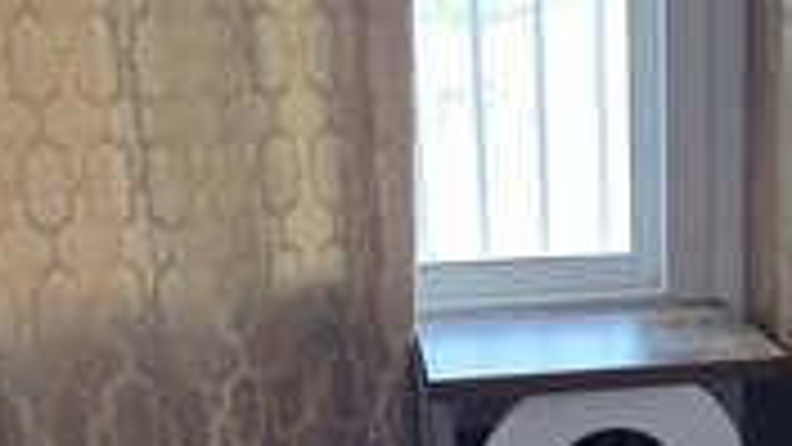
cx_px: 641
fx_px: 1365
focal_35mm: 65
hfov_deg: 31.5
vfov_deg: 18.5
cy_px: 304
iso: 160
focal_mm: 5.4
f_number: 1.8
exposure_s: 1/180
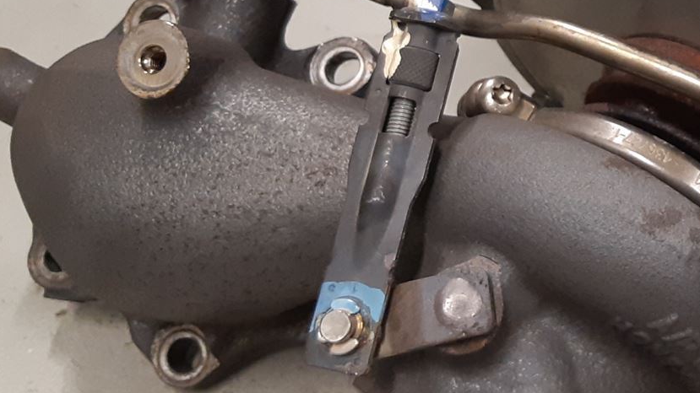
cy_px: 43
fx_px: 1299
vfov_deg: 17.0
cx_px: 686
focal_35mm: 70
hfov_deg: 28.5
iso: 200
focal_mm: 3.93
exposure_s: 1/50
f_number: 1.7
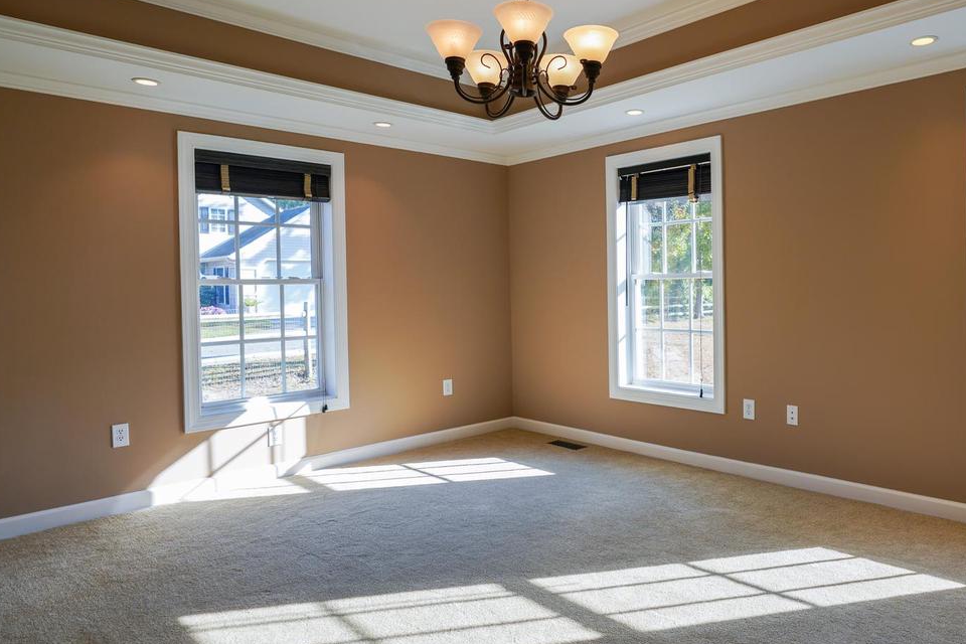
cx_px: 616
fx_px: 644
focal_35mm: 24
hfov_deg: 72.3
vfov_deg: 53.1
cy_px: 294
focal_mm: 16
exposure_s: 1/160
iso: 125
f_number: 4
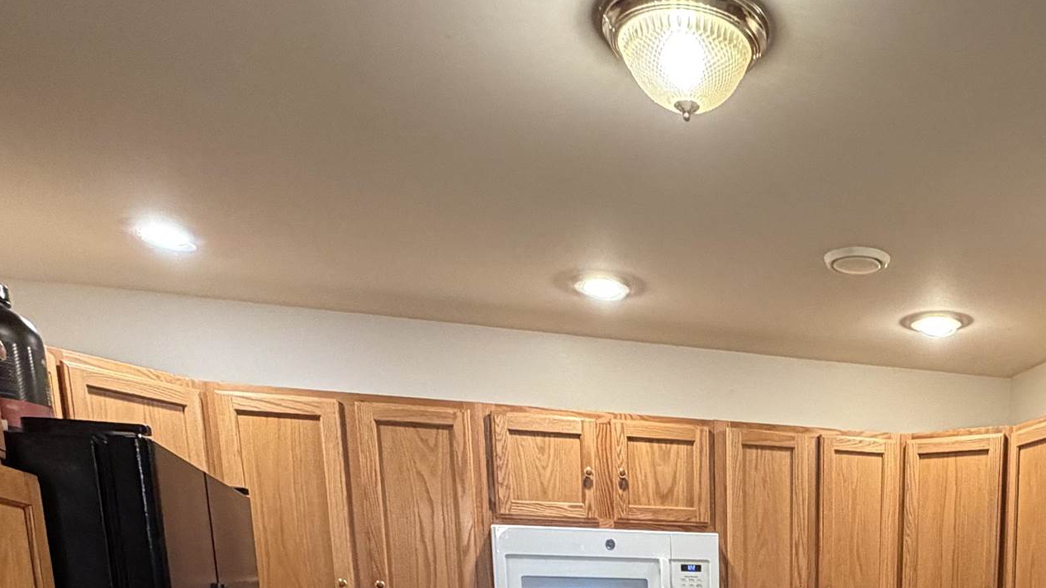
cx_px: 836
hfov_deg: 50.7
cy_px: 842
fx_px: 1026
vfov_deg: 25.5
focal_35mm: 37
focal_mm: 2.22
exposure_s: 1/60
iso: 400
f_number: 2.2
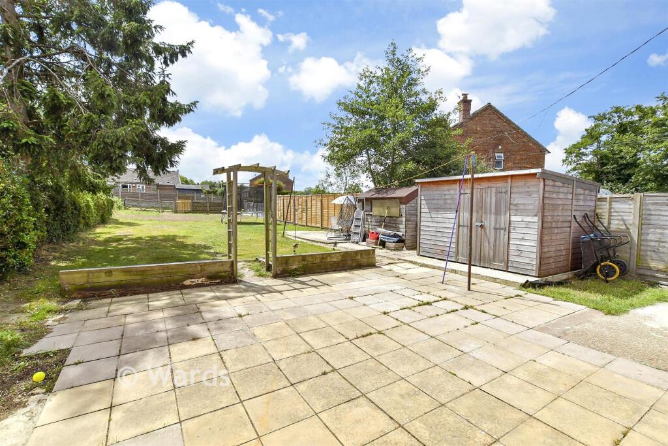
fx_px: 278
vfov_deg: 77.3
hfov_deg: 100.4
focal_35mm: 15
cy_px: 223
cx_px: 334
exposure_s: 1/1000
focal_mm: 10
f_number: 8
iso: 320
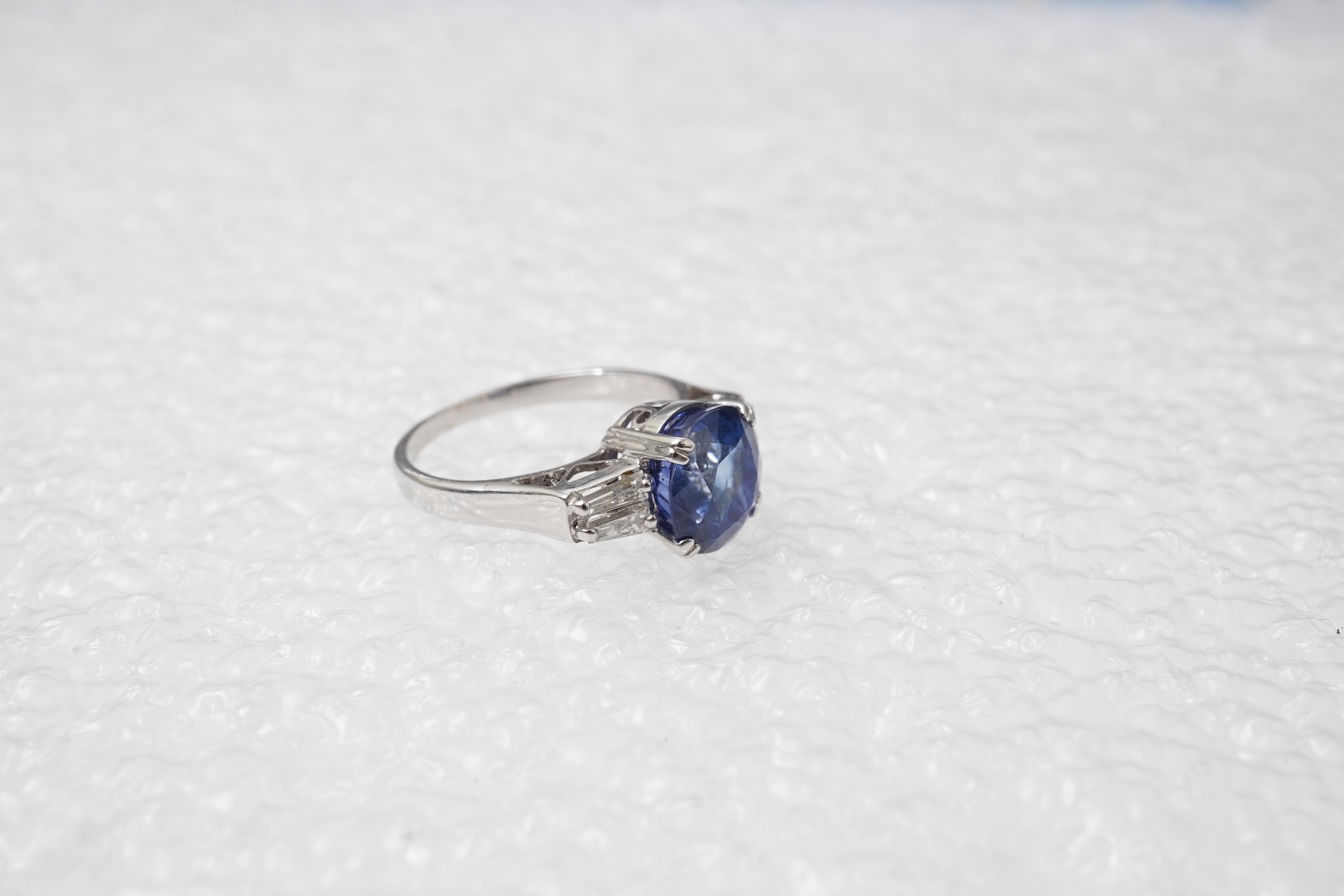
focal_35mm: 45
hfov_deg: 43.6
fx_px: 1680
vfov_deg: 29.9
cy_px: 448
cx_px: 672
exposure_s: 1/125
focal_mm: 30
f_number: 20
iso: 400
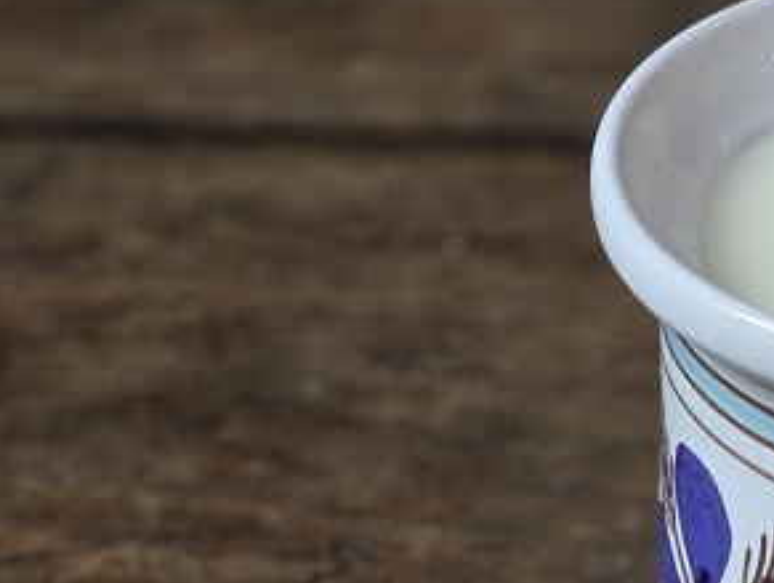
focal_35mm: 221
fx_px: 4948
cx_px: 767
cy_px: 599
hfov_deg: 8.9
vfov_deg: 6.7
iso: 64
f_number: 2.4
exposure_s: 1/50
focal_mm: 7.9
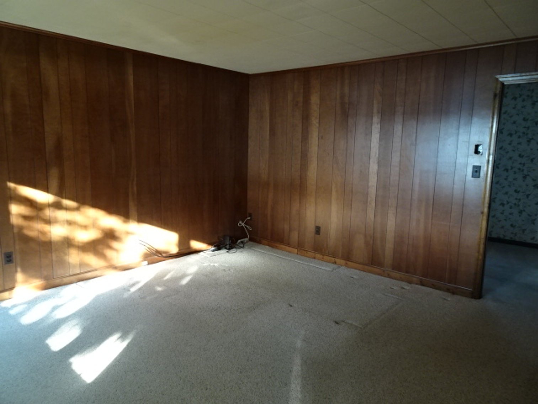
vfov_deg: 56.8
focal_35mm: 24
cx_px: 269
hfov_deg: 71.6
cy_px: 202
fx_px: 373
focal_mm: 4.1
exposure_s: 1/30
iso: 400
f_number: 3.5
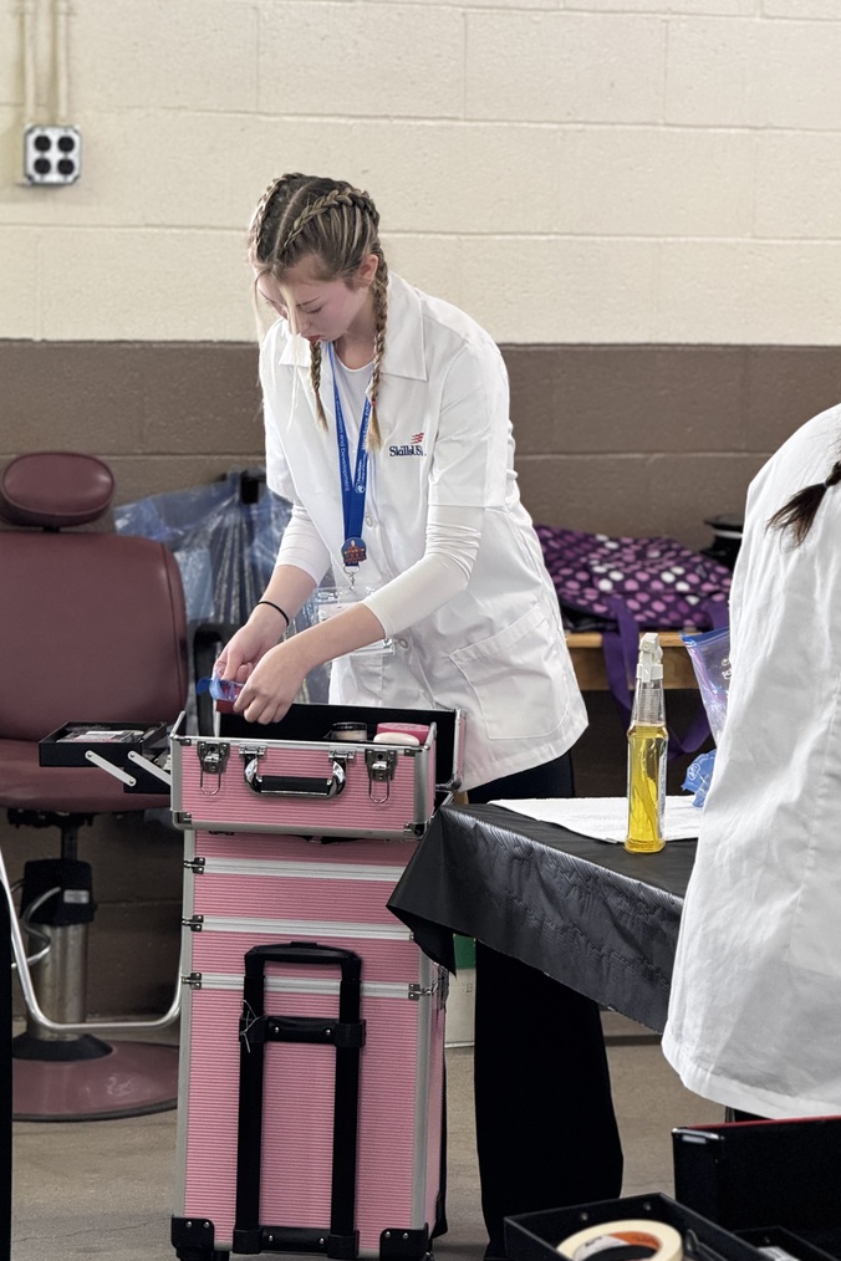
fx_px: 4415
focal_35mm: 126
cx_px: 399
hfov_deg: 10.9
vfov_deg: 16.3
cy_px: 630
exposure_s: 1/120
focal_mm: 15.66
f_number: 2.8
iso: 250
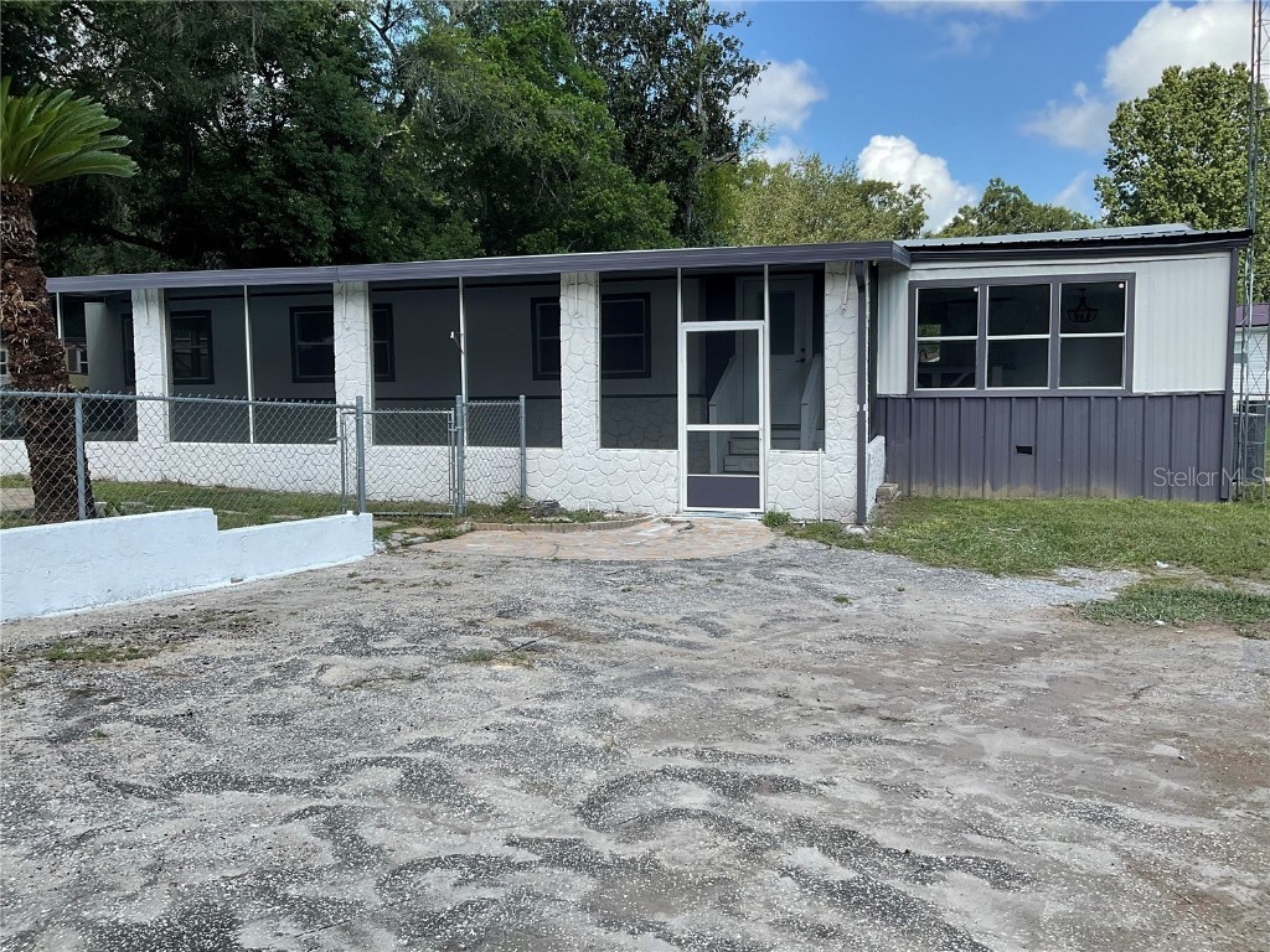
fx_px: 1064
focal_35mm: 29
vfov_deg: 48.2
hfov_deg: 61.7
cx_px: 635
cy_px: 476
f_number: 1.8
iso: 16
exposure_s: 1/898
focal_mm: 3
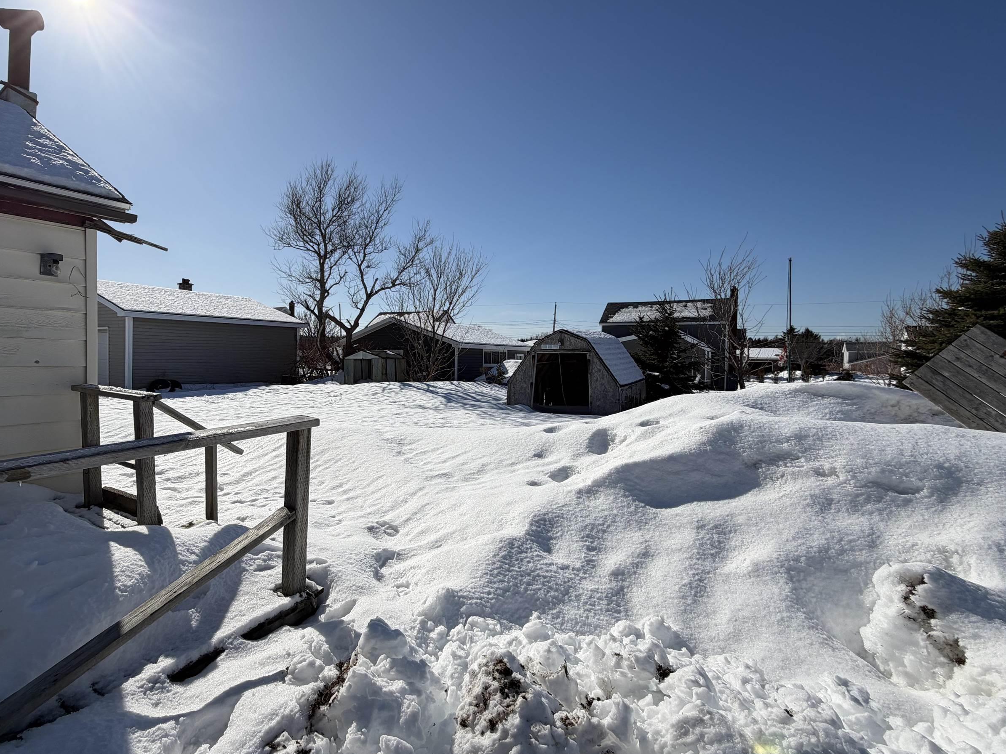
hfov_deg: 86.8
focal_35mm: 18
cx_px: 411
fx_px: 523
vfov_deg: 71.6
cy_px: 363
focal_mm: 2.22
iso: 20
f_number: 2.2
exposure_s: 1/2717
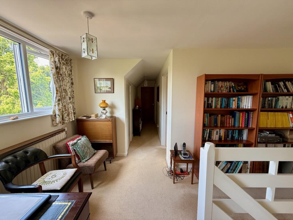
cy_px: 110
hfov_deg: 102.1
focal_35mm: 14
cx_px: 146
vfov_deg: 85.7
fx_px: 119
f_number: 2.2
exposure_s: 1/99
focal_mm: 2.22
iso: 160
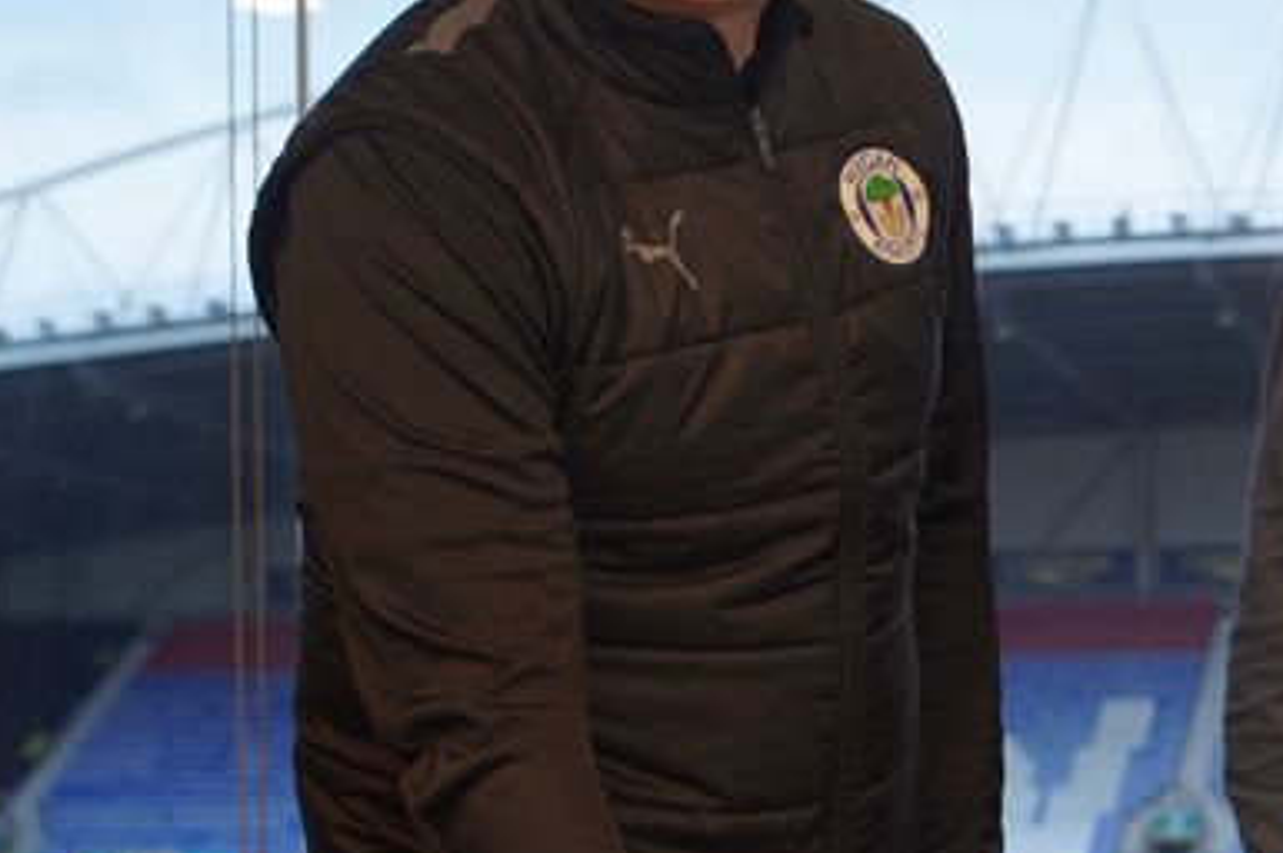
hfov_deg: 20.6
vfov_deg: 15.0
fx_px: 3240
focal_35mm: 91
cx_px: 1626
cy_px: 575
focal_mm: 35
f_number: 4
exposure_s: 1/160
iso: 640
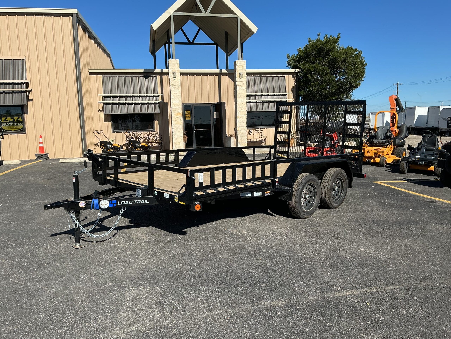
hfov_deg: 61.7
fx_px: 378
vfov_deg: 48.2
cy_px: 170
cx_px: 226
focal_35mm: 29
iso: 25
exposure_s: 1/2227
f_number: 1.8
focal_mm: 3
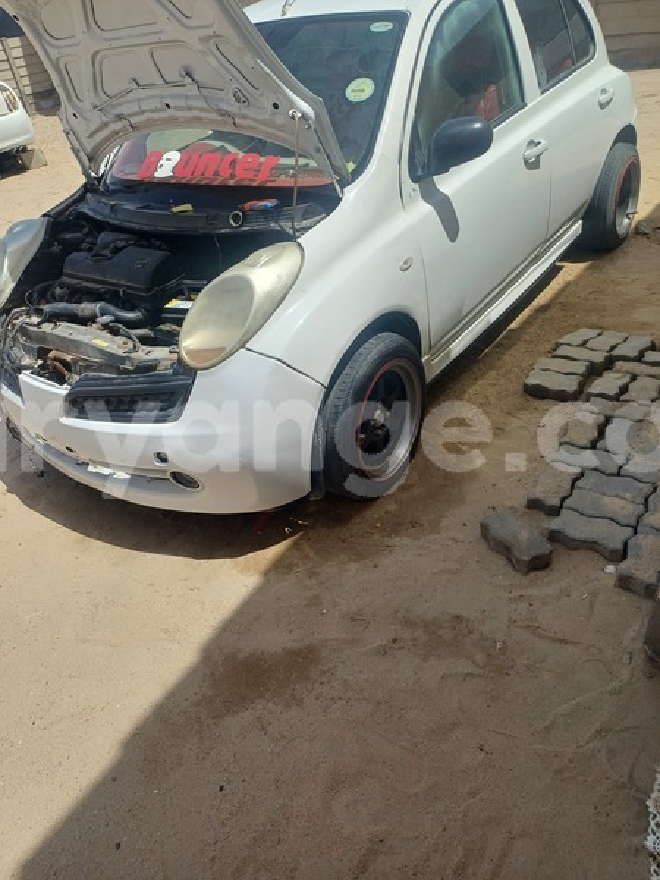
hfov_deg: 54.9
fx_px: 636
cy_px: 440
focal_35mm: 25
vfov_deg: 69.4
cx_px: 330
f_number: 1.8
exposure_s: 1/1795
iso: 50
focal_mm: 4.65
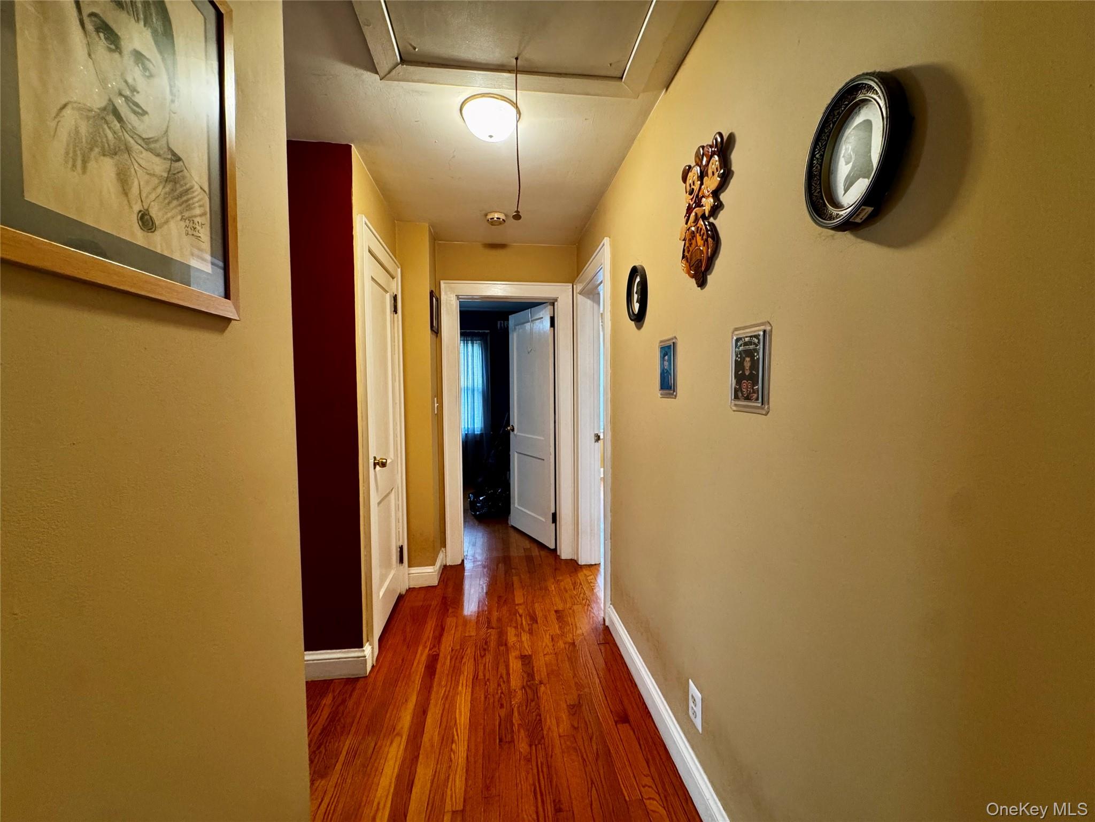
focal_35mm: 14
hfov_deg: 102.1
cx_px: 548
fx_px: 443
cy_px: 411
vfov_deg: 85.7
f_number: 2.2
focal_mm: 2.22
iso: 250
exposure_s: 1/60
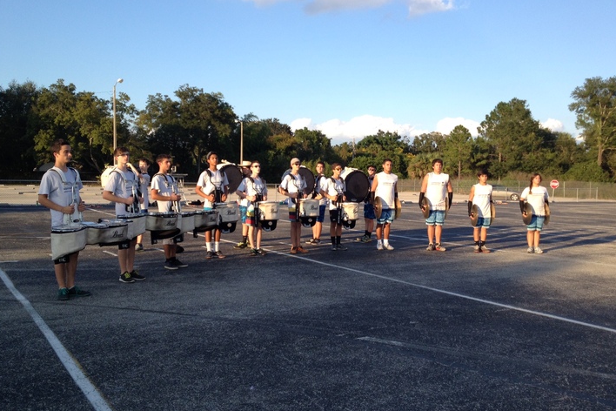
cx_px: 305
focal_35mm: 37
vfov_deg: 35.9
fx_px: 633
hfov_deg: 51.9
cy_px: 206
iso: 50
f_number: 2.4
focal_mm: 4.28
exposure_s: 1/642
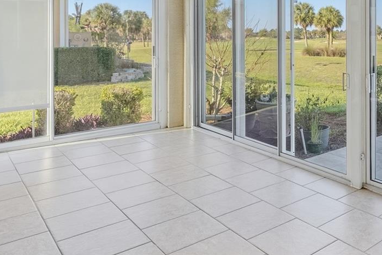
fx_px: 340
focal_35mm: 32
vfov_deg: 39.3
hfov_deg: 51.8
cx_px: 344
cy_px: 45
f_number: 4
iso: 100
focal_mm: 14
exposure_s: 1/1250
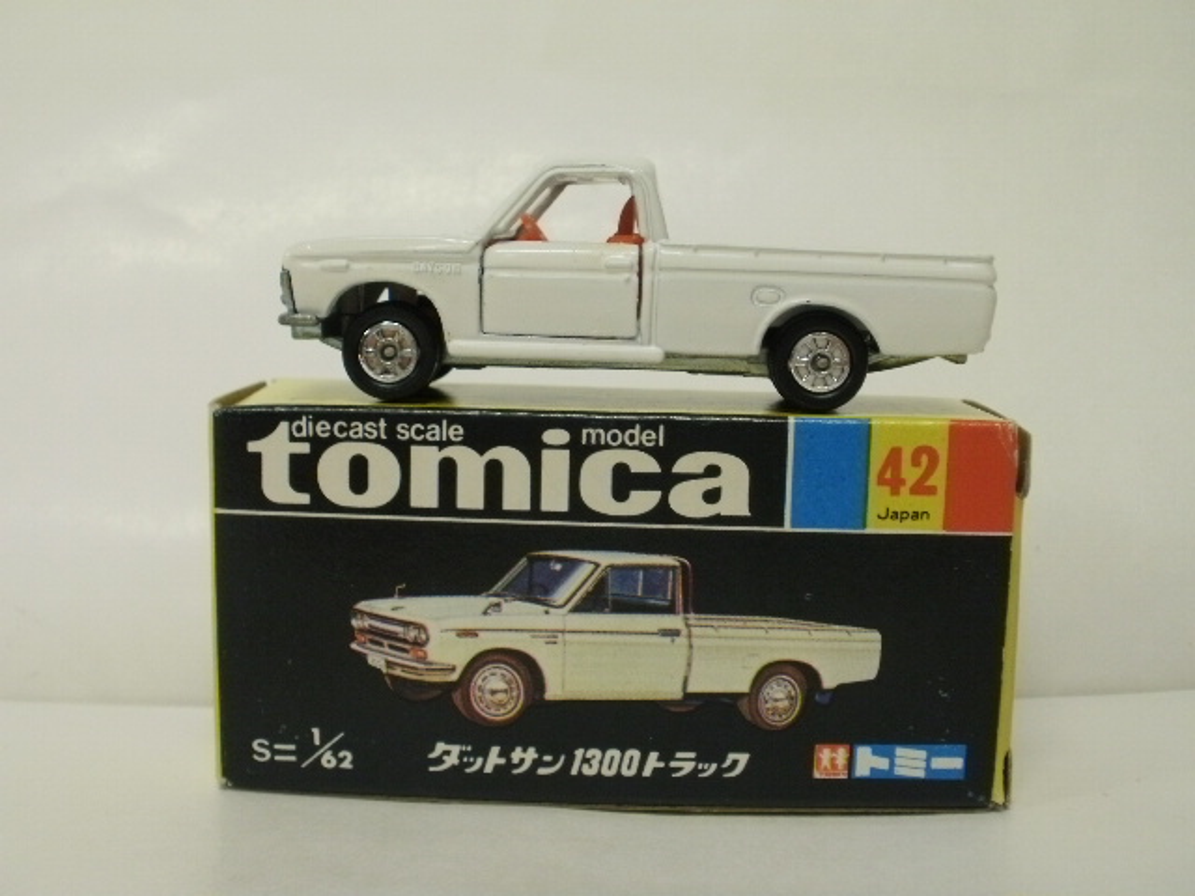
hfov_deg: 42.9
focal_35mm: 44
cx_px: 598
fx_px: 1519
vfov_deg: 32.9
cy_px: 448
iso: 125
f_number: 4
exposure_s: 1/13
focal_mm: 7.7
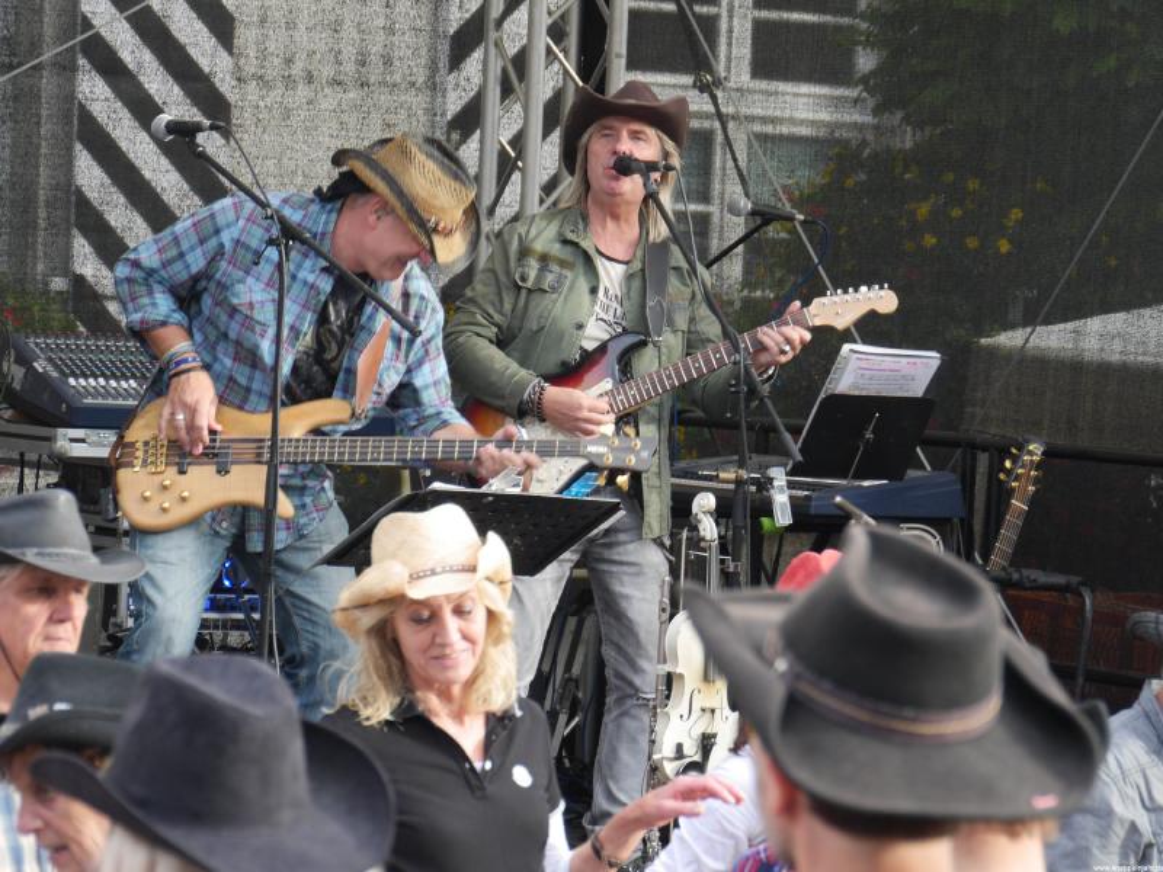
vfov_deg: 9.2
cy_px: 436
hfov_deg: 12.2
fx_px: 5443
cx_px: 582
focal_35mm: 162
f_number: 5.8
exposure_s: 1/160
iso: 640
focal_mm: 81
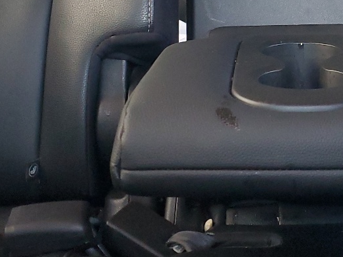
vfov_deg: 18.2
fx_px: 793
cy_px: 33
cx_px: 299
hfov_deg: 23.8
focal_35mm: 80
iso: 240
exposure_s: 1/60.2
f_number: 1.5
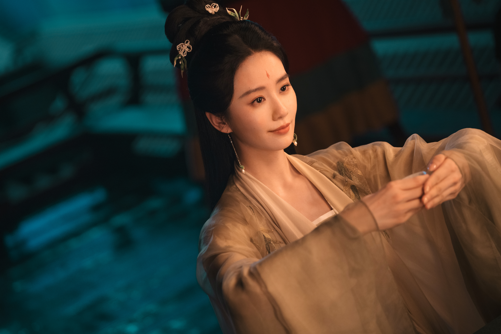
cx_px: 250
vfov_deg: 13.0
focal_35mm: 105
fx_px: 1461
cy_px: 167
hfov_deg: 19.5
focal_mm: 105
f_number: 2.8
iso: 1600
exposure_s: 1/80
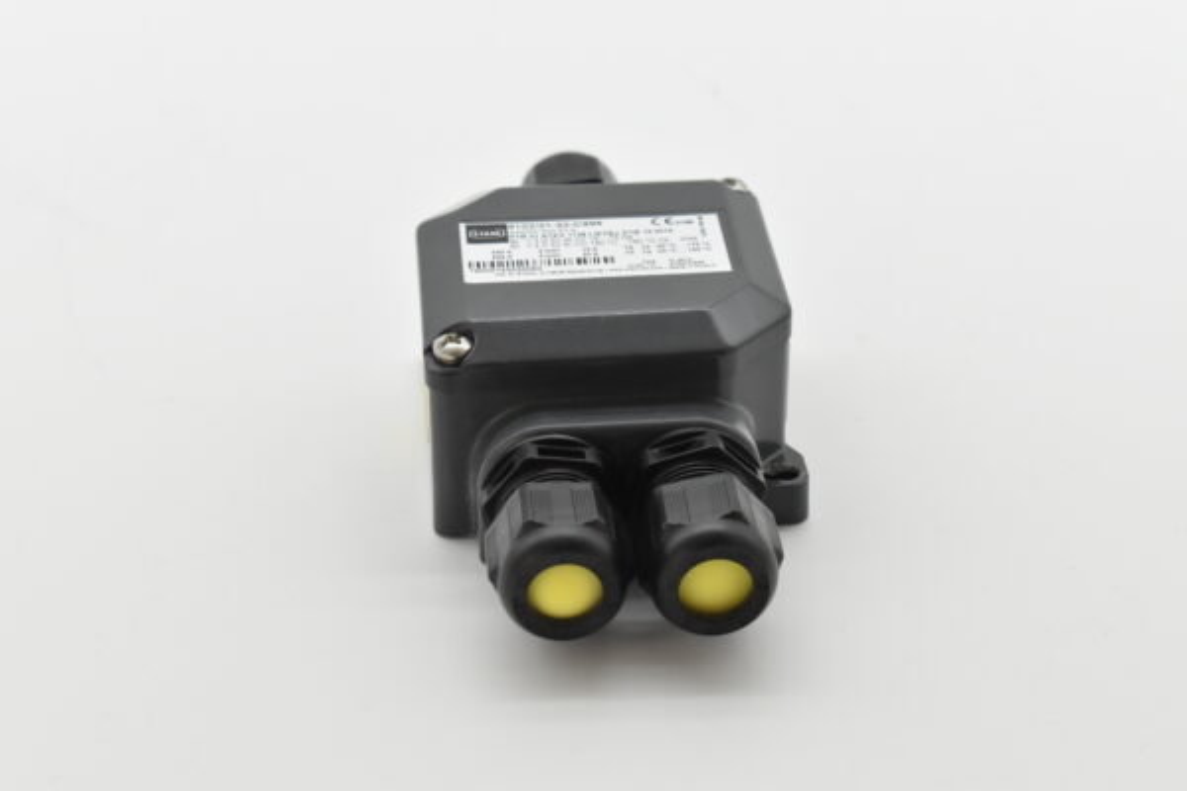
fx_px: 2720
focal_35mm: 82
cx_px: 594
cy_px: 396
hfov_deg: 24.6
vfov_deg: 16.6
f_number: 8
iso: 1600
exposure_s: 1/800
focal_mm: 55
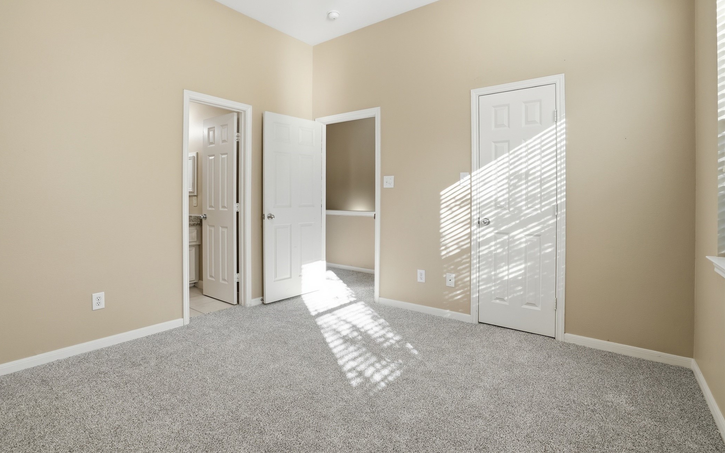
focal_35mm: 17
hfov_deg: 94.3
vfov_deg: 67.8
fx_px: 336
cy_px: 201
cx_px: 347
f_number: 8
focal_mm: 16
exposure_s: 1/60
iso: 200
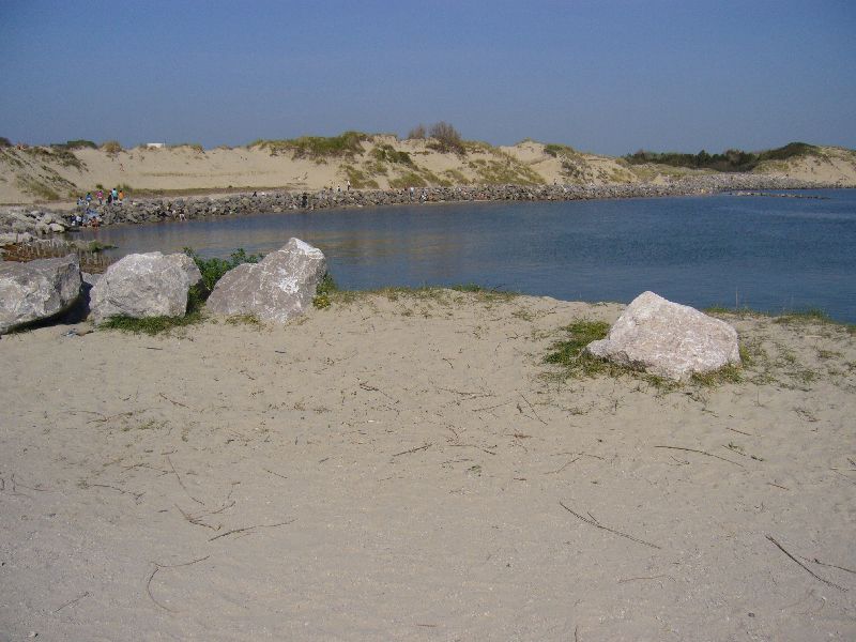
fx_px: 865
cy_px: 321
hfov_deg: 52.6
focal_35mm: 35
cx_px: 428
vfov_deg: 40.7
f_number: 5.6
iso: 80
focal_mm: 5.8
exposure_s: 1/1000
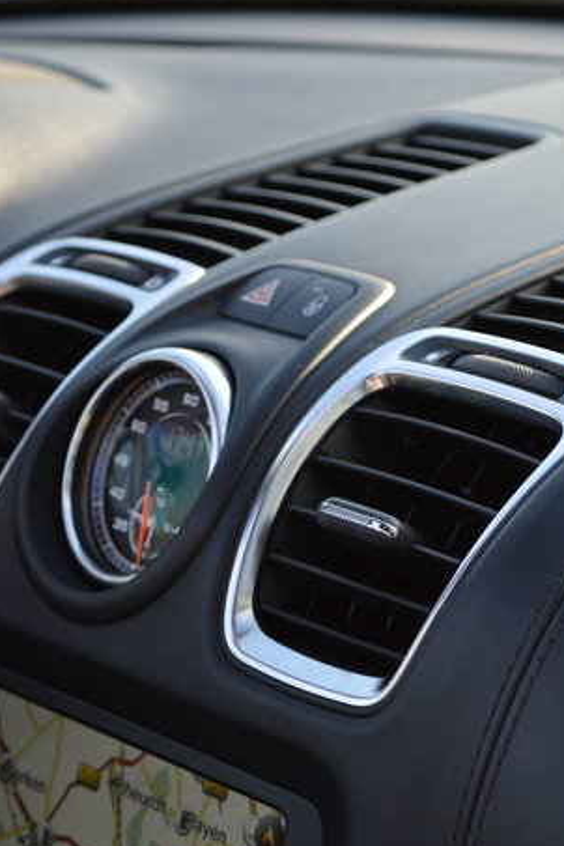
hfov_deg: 11.0
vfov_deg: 16.8
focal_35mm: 122
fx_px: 2867
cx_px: 710
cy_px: 451
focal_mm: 48
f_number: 5.6
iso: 180
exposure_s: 1/125
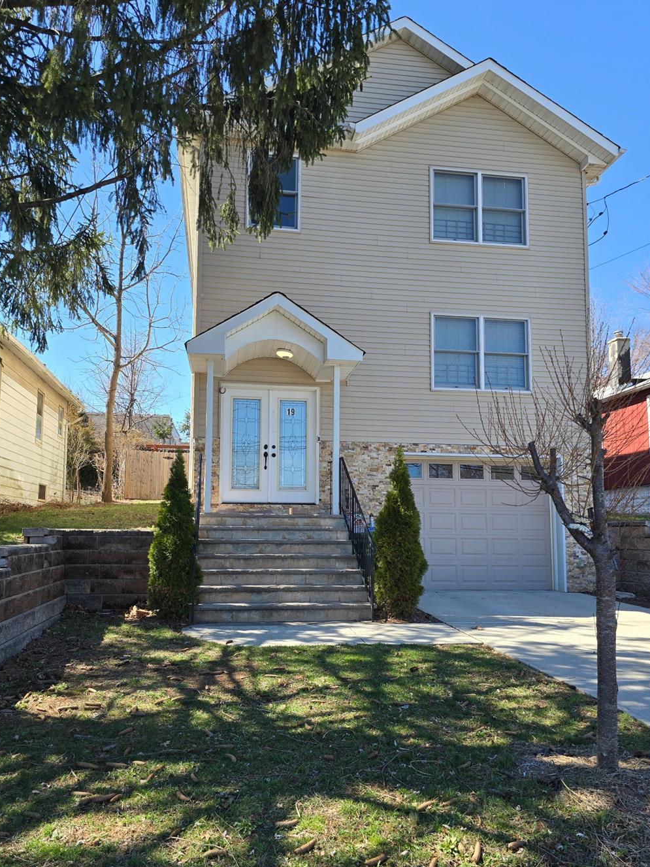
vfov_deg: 67.2
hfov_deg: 53.0
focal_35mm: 26
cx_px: 305
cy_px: 469
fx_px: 651
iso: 12
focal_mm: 6.3
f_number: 1.7
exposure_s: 1/266
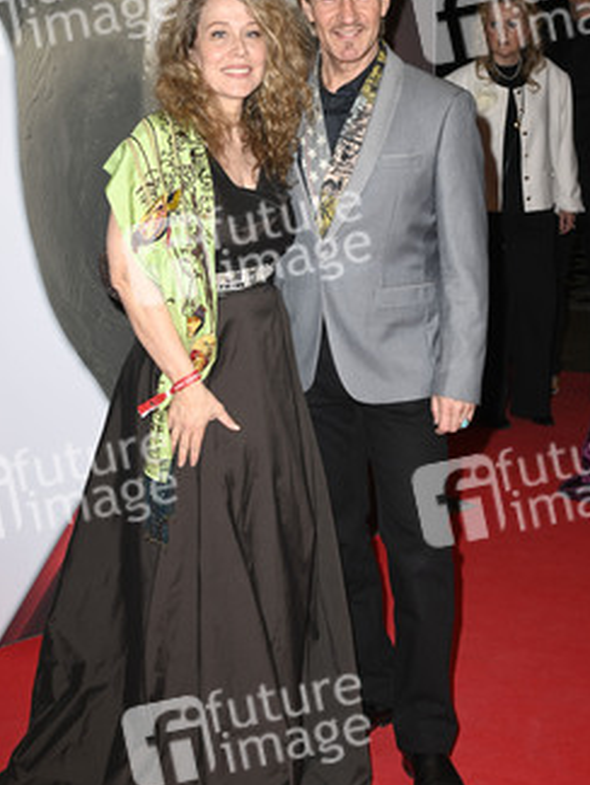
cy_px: 370
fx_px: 1476
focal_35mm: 65
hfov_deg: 22.6
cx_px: 317
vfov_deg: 29.8
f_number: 5.6
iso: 500
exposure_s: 1/250
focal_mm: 55
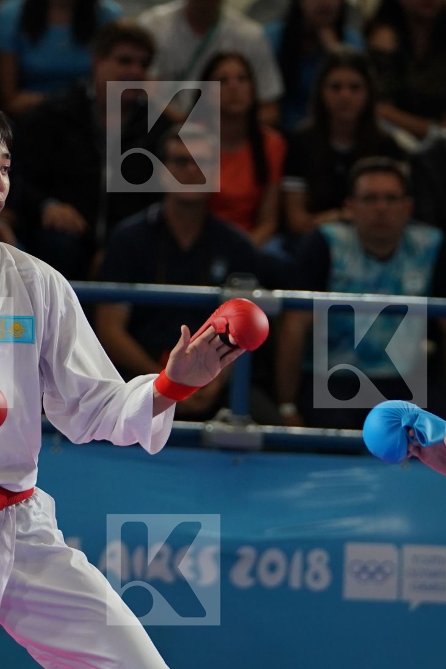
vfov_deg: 5.2
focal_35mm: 399
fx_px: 7412
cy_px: 353
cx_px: 164
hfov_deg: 3.4
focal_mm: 162
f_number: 2.8
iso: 800
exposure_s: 1/1000
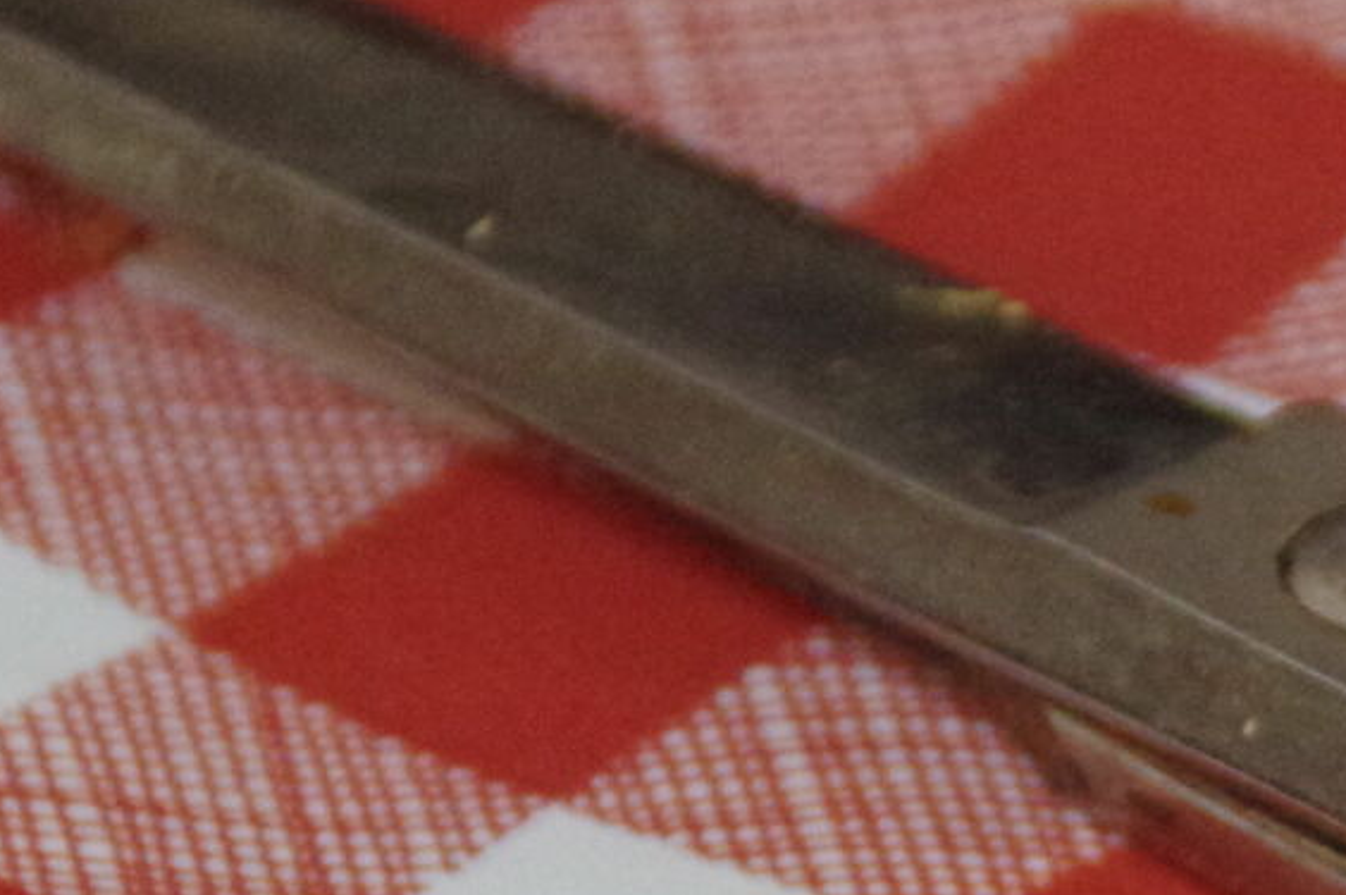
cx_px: 1778
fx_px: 61973
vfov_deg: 0.8
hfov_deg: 1.2
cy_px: 1031
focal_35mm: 1659
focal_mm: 260
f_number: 7.1
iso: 3200
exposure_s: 1/25
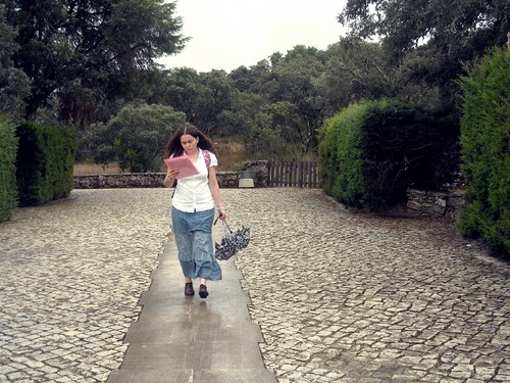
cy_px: 192
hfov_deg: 42.9
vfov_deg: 32.9
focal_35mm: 44
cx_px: 255
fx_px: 648
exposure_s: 1/284
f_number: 3.1
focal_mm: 7.1
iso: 64
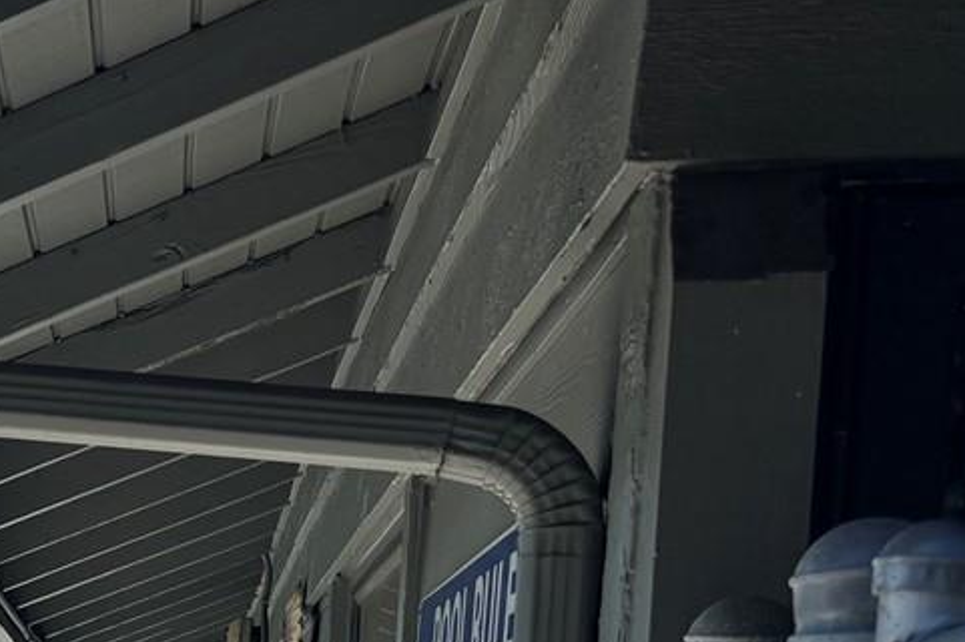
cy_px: 865
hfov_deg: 18.9
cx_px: -622
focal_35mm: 90
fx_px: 2411
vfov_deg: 14.5
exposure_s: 1/7194
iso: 50
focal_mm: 5.96
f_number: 1.6
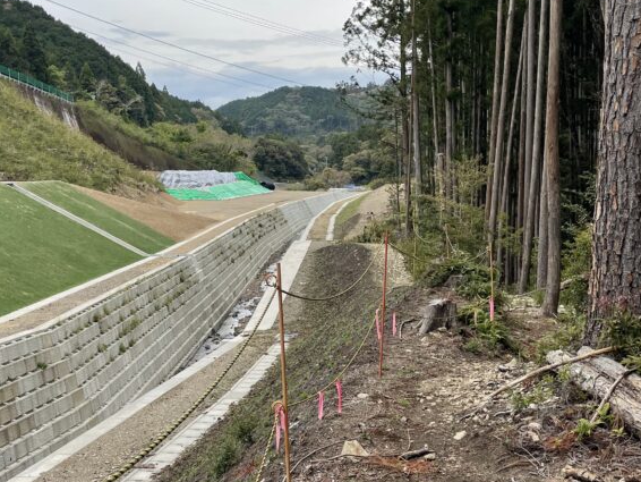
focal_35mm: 47
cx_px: 324
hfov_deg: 40.4
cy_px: 255
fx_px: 871
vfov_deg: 30.9
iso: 32
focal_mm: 4.2
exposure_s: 1/3205
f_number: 1.6
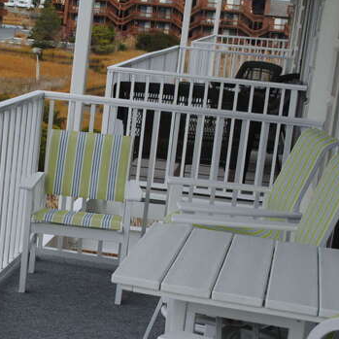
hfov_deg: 19.8
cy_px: 191
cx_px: -27
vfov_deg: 20.6
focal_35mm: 84
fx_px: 931
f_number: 7.1
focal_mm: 30
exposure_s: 1/200
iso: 100
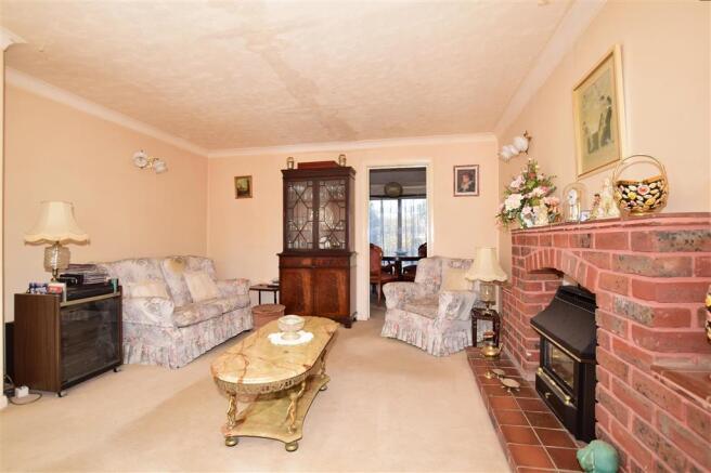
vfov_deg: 77.3
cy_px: 236
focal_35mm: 15
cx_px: 356
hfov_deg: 100.4
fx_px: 296
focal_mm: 10
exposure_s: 1/160
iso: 400
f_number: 6.3
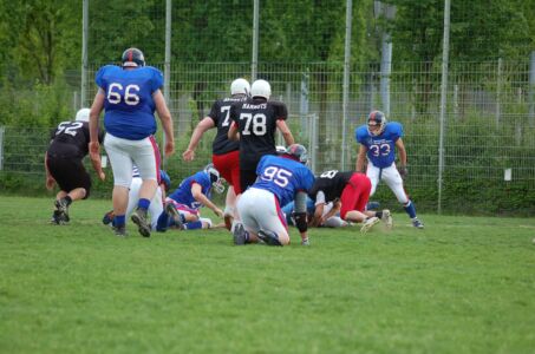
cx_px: 268
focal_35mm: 202
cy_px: 177
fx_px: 3003
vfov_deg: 6.8
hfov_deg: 10.2
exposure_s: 1/800
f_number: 4.5
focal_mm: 135
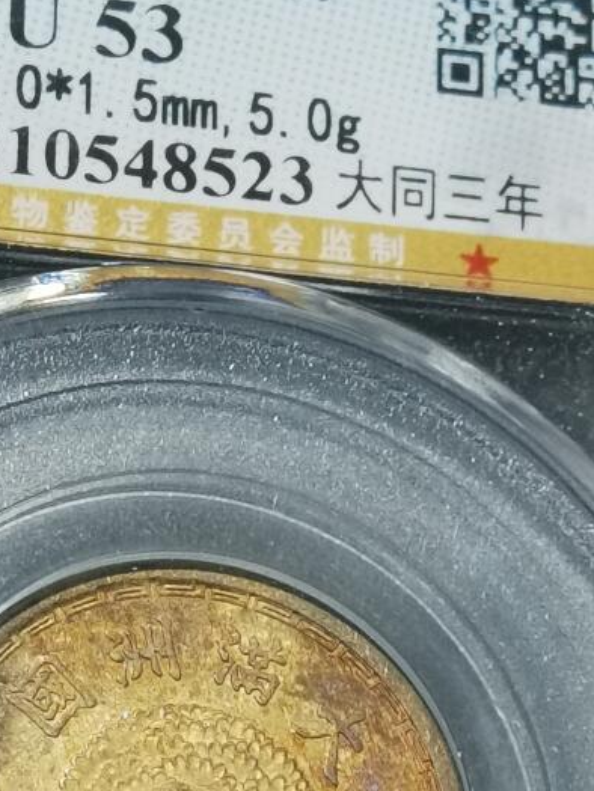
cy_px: 508
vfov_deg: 10.3
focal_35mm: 192
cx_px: 166
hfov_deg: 7.7
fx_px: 4391
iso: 125
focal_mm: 6.67
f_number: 1.9
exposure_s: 1/100
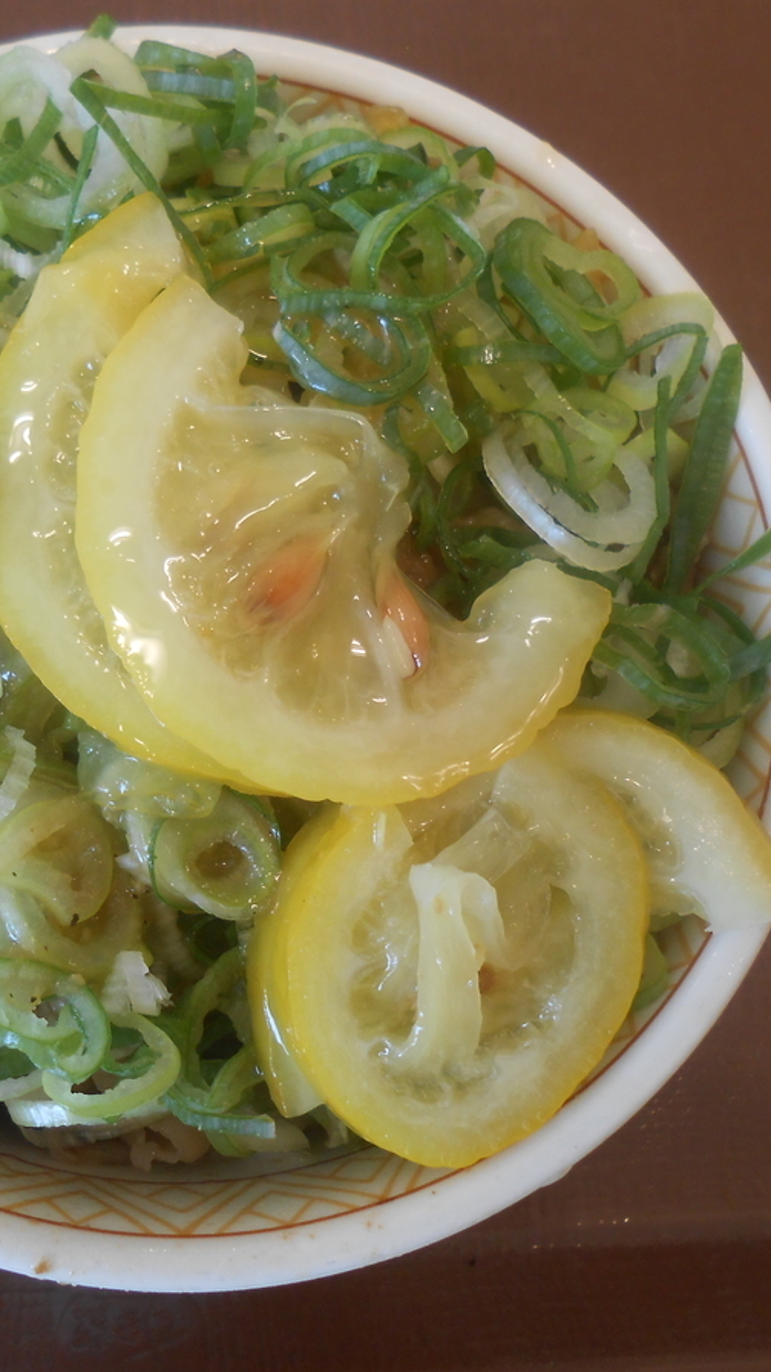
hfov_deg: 30.7
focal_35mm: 38
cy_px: 684
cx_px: 196
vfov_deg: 52.8
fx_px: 1382
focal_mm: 4.6
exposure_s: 1/30
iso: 125
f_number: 3.5
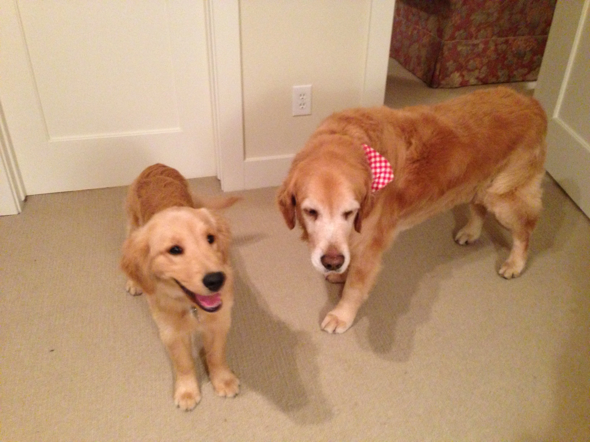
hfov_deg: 55.4
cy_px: 221
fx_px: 562
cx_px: 295
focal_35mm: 33
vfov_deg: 42.9
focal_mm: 4.13
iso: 500
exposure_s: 1/15
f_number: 2.4
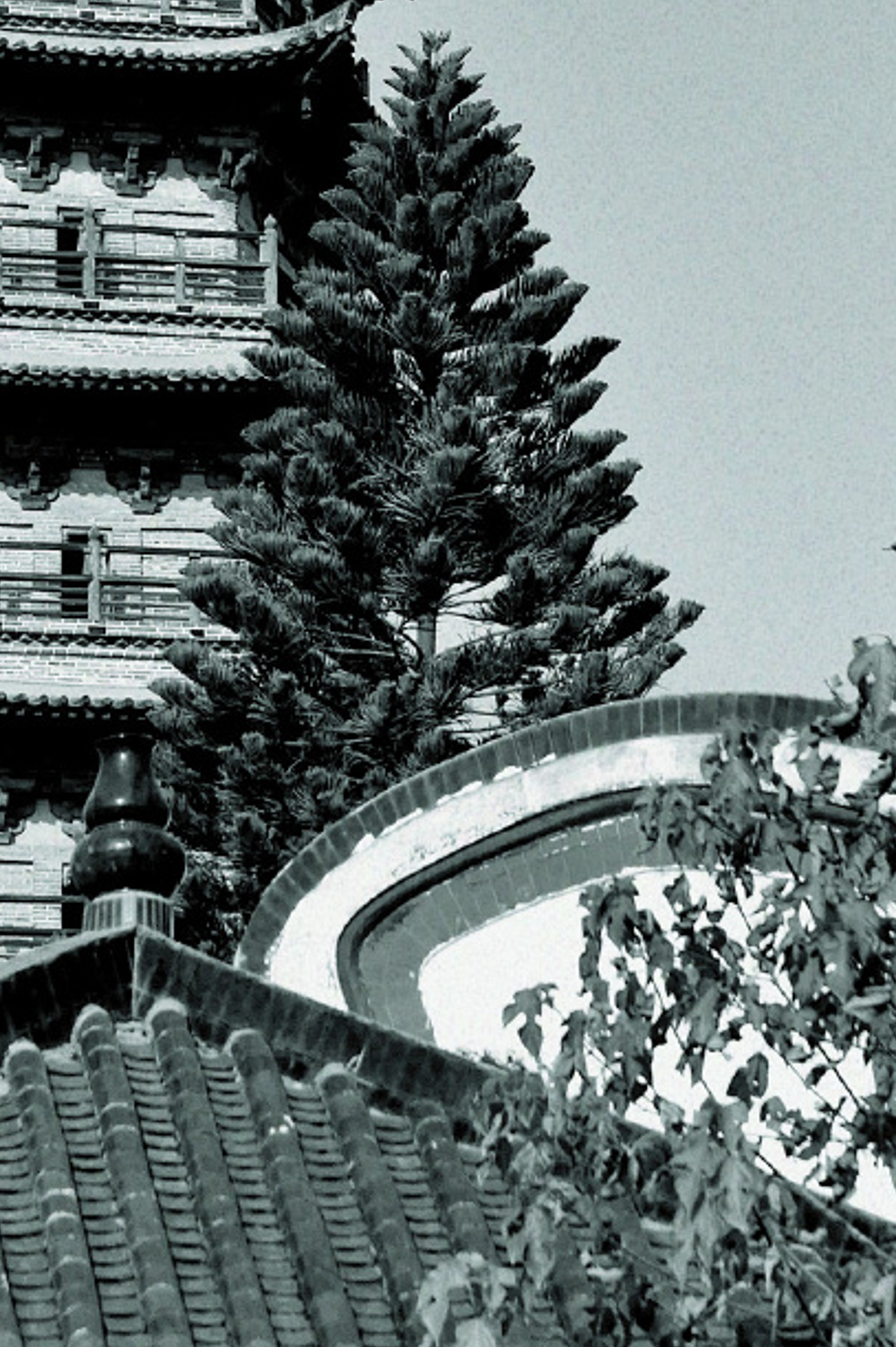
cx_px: 245
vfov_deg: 10.6
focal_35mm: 194
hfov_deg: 7.1
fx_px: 7254
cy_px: 218
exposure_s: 1/2000
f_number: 9
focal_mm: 66
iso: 800
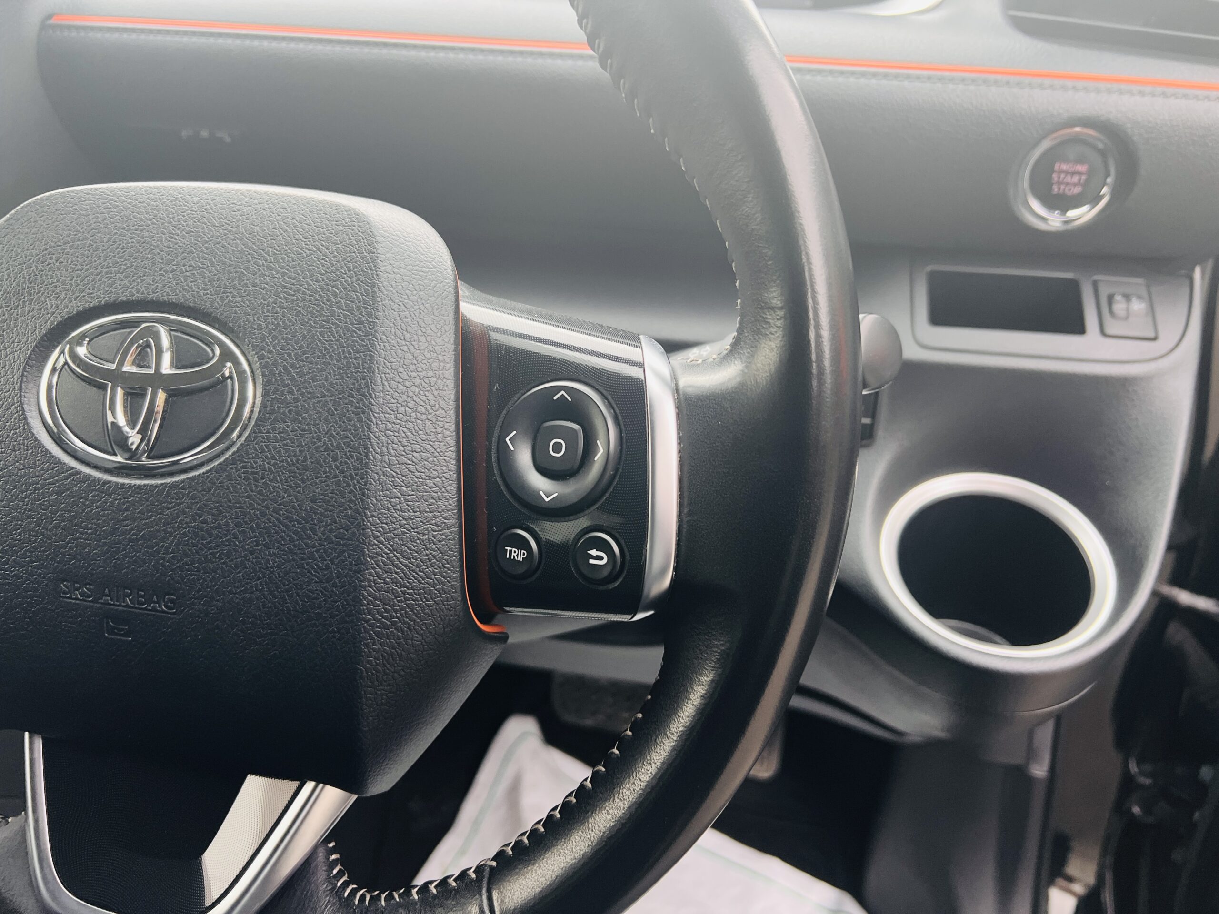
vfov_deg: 53.1
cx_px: 610
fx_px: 916
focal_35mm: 26
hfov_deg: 67.3
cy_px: 457
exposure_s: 1/121
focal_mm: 5.7
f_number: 1.5
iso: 100
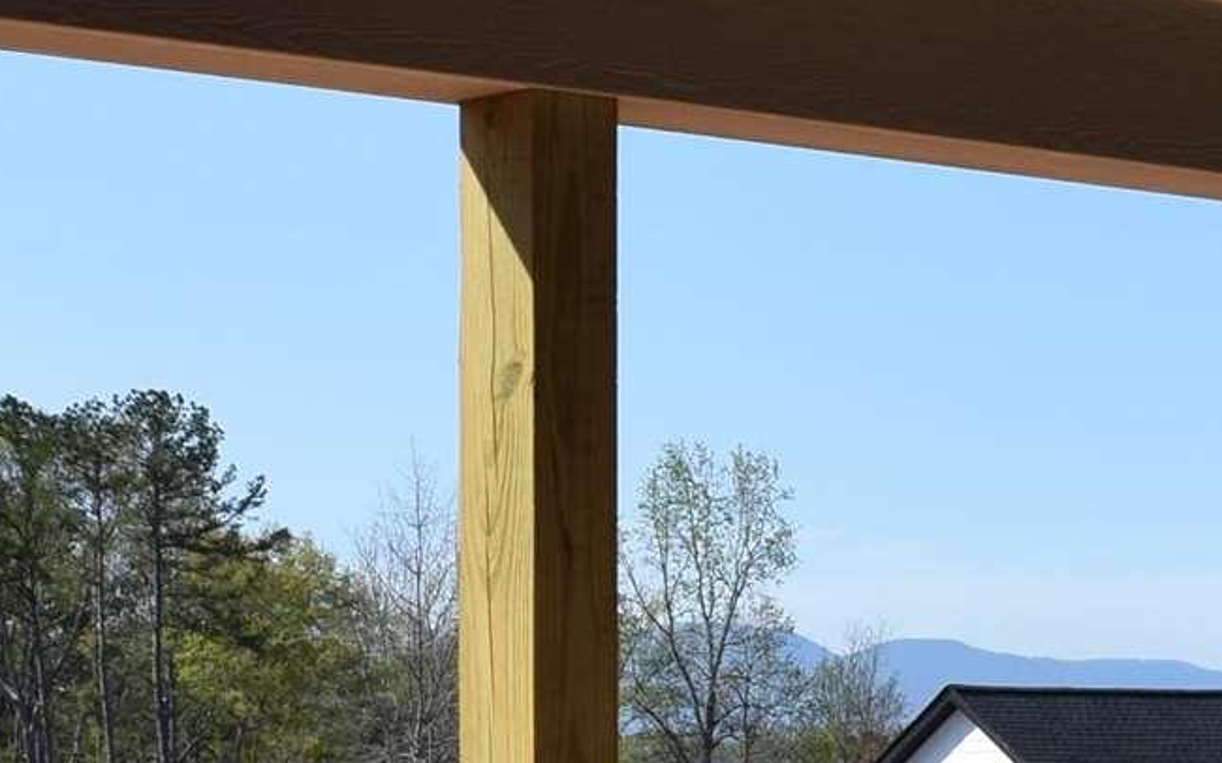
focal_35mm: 130
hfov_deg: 16.1
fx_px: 4329
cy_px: 856
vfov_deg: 10.0
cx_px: 664
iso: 200
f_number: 9
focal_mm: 18
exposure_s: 1/320
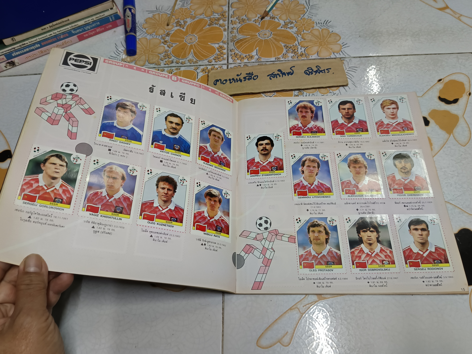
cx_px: 236
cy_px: 177
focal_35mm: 24
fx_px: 327
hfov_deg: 71.6
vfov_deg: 56.8
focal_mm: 5.31
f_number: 1.7
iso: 985
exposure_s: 1/50
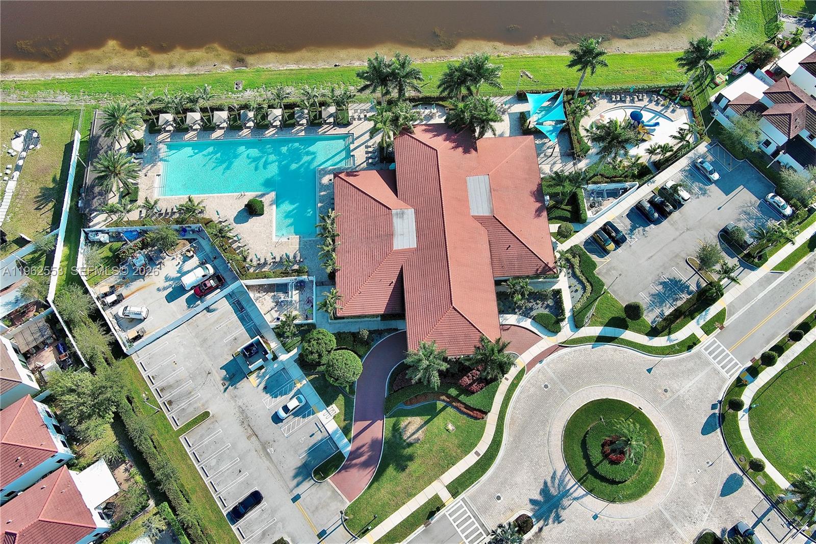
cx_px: 408
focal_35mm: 29
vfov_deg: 44.9
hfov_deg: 63.7
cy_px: 272
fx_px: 657
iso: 100
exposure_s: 1/637
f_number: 2.8
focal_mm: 10.57
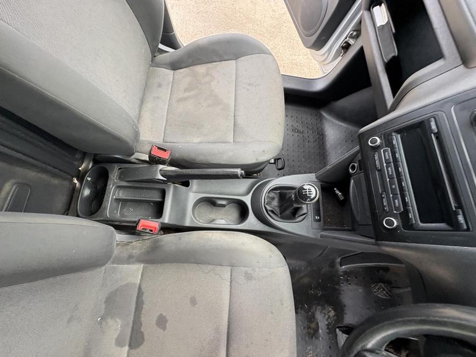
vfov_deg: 85.7
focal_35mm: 14
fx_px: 193
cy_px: 178
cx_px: 238
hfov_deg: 102.1
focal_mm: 2.22
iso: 250
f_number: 2.2
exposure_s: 1/99
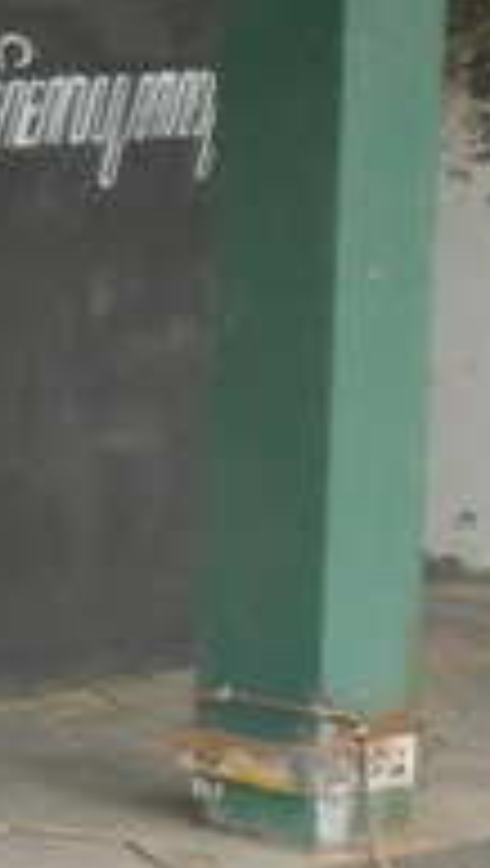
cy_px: 189
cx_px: -1034
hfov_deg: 6.6
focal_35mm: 167
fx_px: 3846
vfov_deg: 12.8
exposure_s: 1/68.1
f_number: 3.5
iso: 64
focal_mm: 6.6
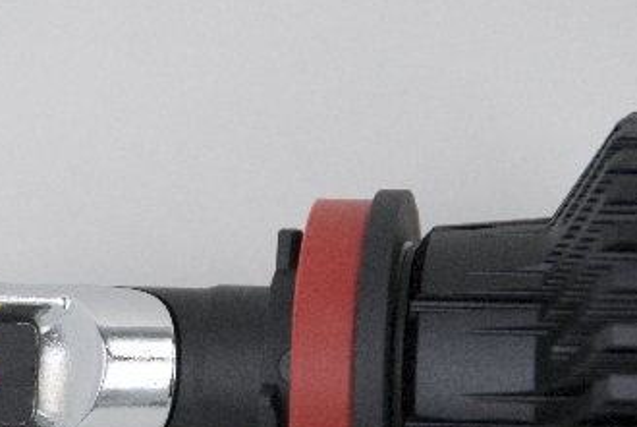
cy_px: 353
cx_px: 216
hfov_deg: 4.2
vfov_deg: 2.8
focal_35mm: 490
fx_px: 8685
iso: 320
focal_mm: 135
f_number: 5.6
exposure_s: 1/160
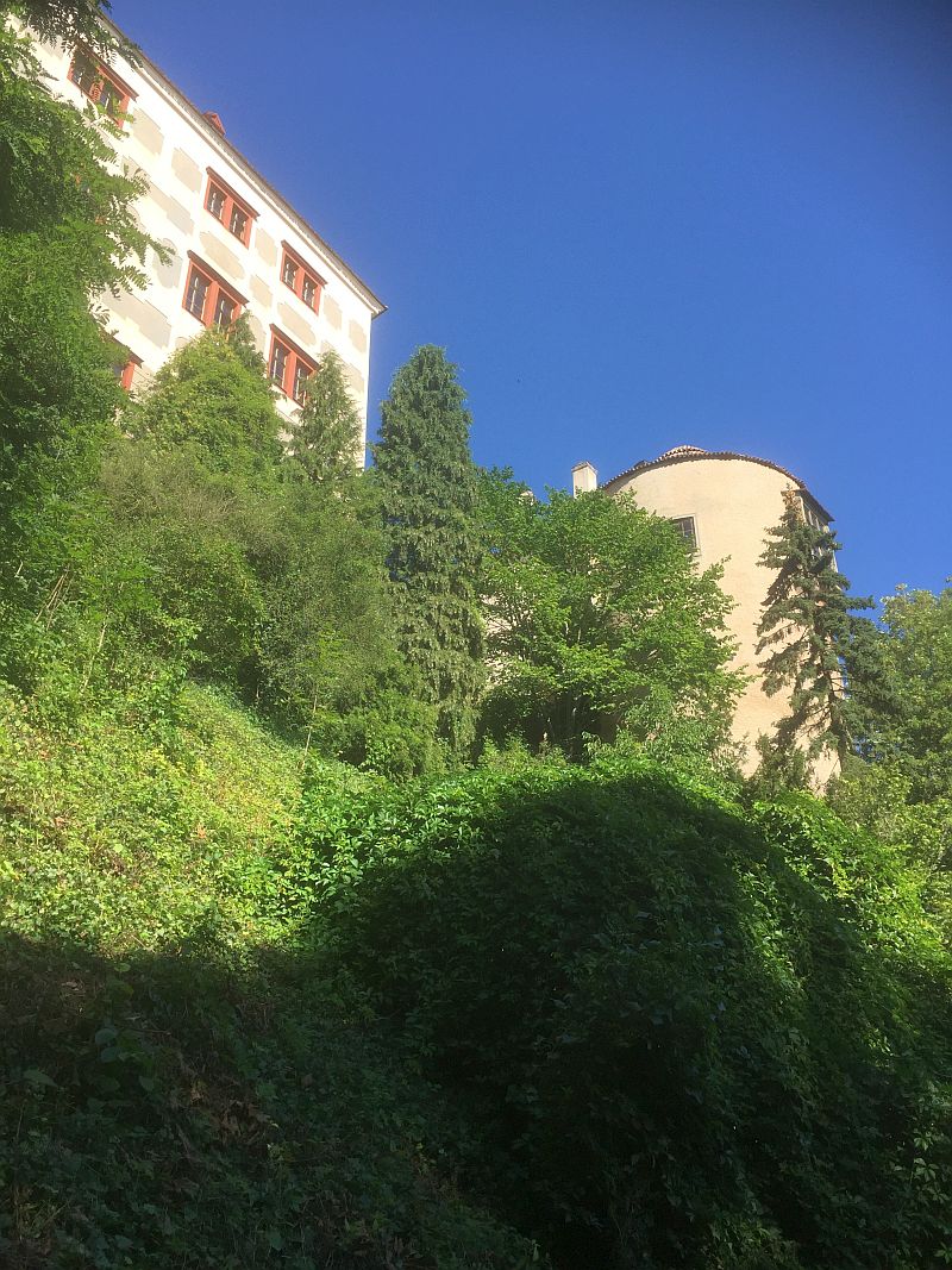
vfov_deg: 61.7
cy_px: 635
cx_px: 476
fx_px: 1064
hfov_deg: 48.2
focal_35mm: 29
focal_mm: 4.15
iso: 32
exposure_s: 1/964
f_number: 2.2
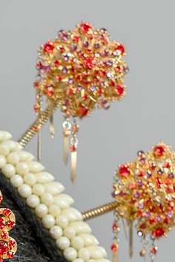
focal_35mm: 334
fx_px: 2431
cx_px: -164
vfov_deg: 6.1
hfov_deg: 4.1
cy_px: 436
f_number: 4
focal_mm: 50
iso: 125
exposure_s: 1/160
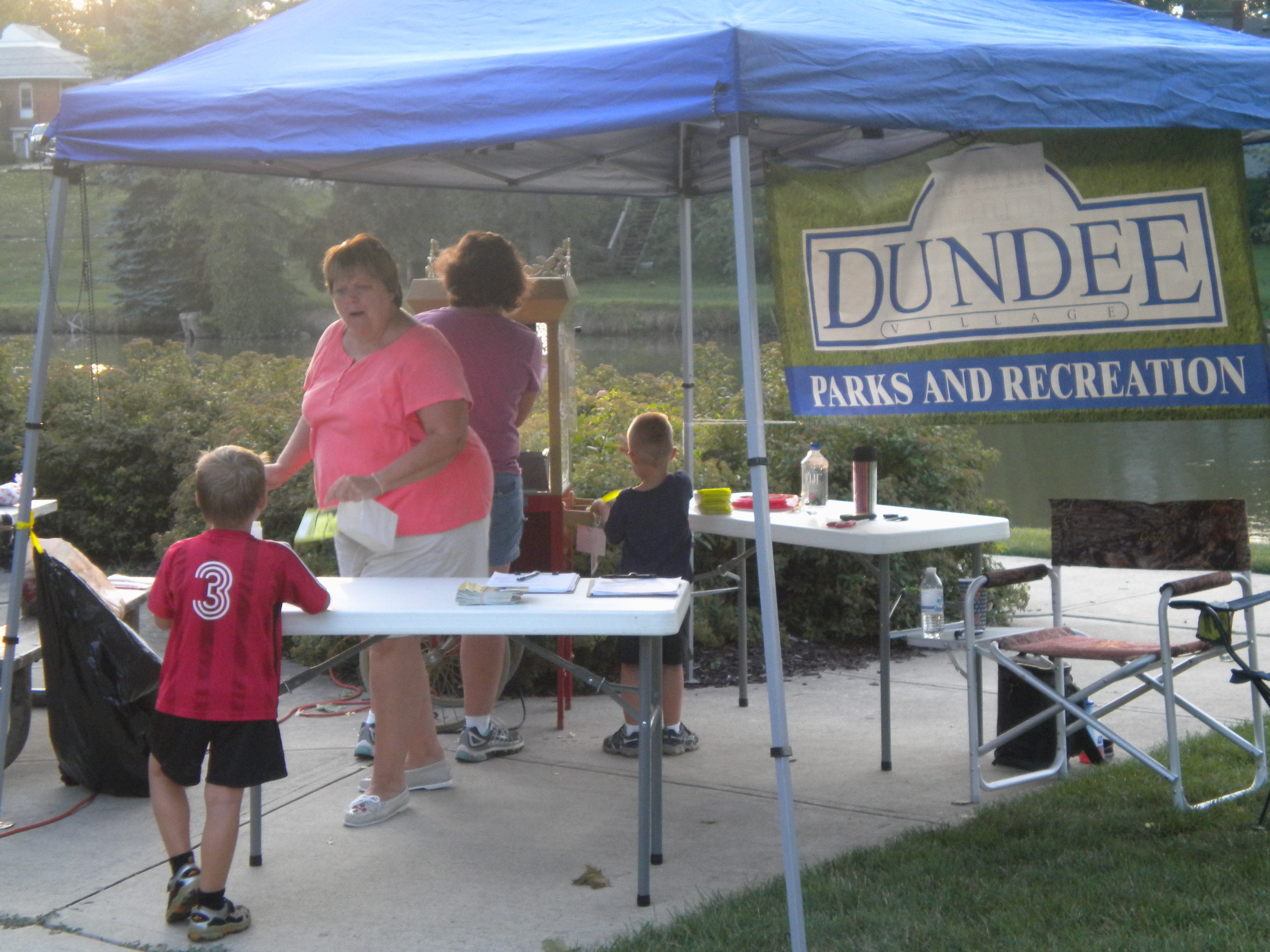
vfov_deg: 21.6
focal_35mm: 68
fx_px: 2495
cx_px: 635
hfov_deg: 28.6
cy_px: 476
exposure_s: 1/104
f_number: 4.6
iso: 342
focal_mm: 12.3
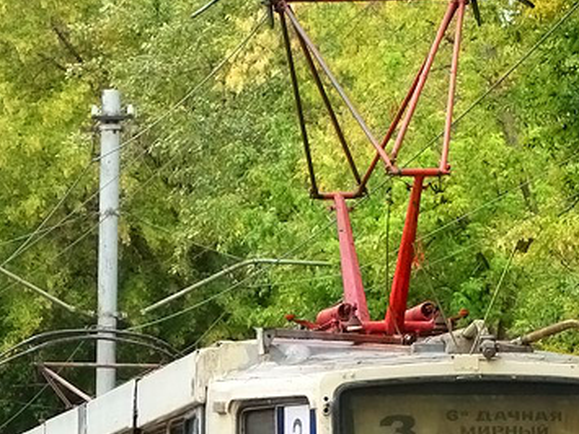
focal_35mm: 325
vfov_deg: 4.6
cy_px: 436
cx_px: 483
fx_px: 5434
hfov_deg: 6.1
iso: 400
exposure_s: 1/500
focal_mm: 37.1
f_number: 4.9
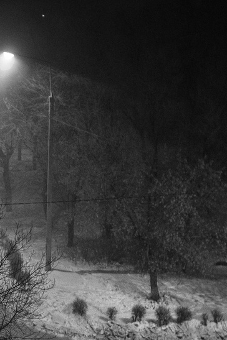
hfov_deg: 14.5
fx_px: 871
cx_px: -27
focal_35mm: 92
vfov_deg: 21.8
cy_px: 282
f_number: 2.8
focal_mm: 24
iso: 1600
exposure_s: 1/15
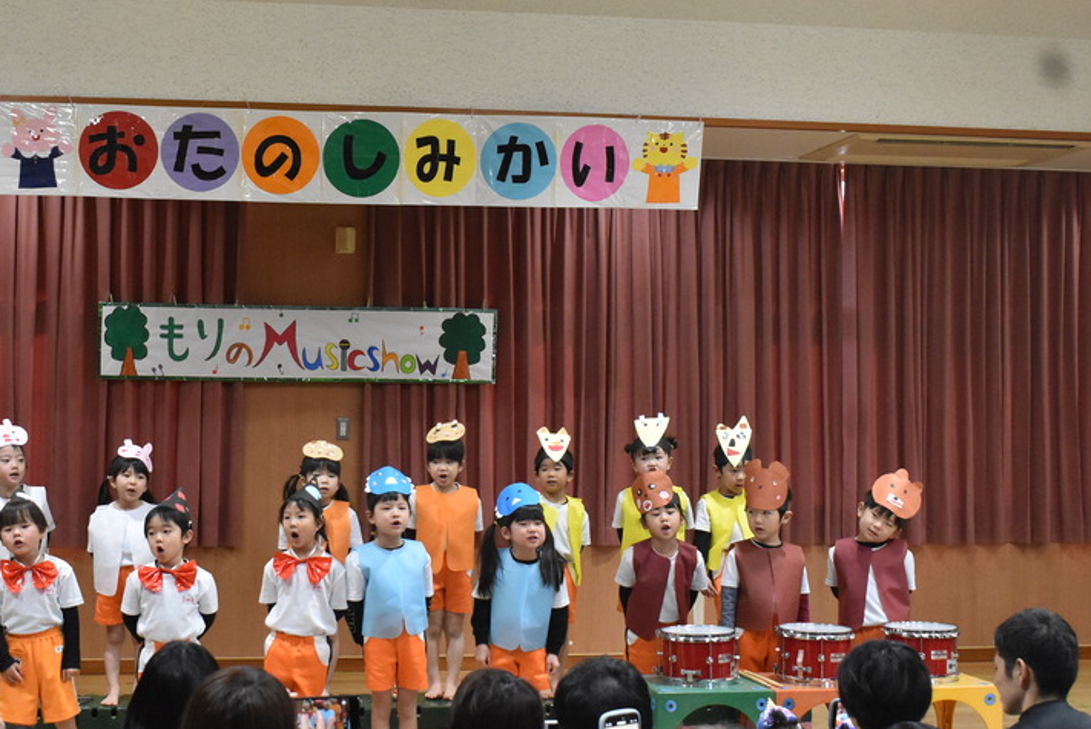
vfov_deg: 25.7
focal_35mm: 53
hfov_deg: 37.3
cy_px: 393
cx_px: 364
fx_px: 1598
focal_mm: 25
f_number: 5.6
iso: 4000
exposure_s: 1/200
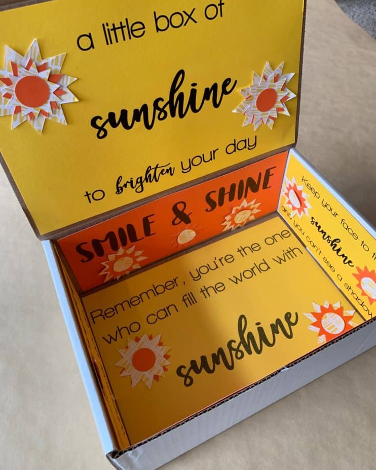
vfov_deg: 62.1
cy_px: 215
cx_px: 193
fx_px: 390
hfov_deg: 51.5
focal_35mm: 28
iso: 100
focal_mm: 4.25
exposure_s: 1/105
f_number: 1.8
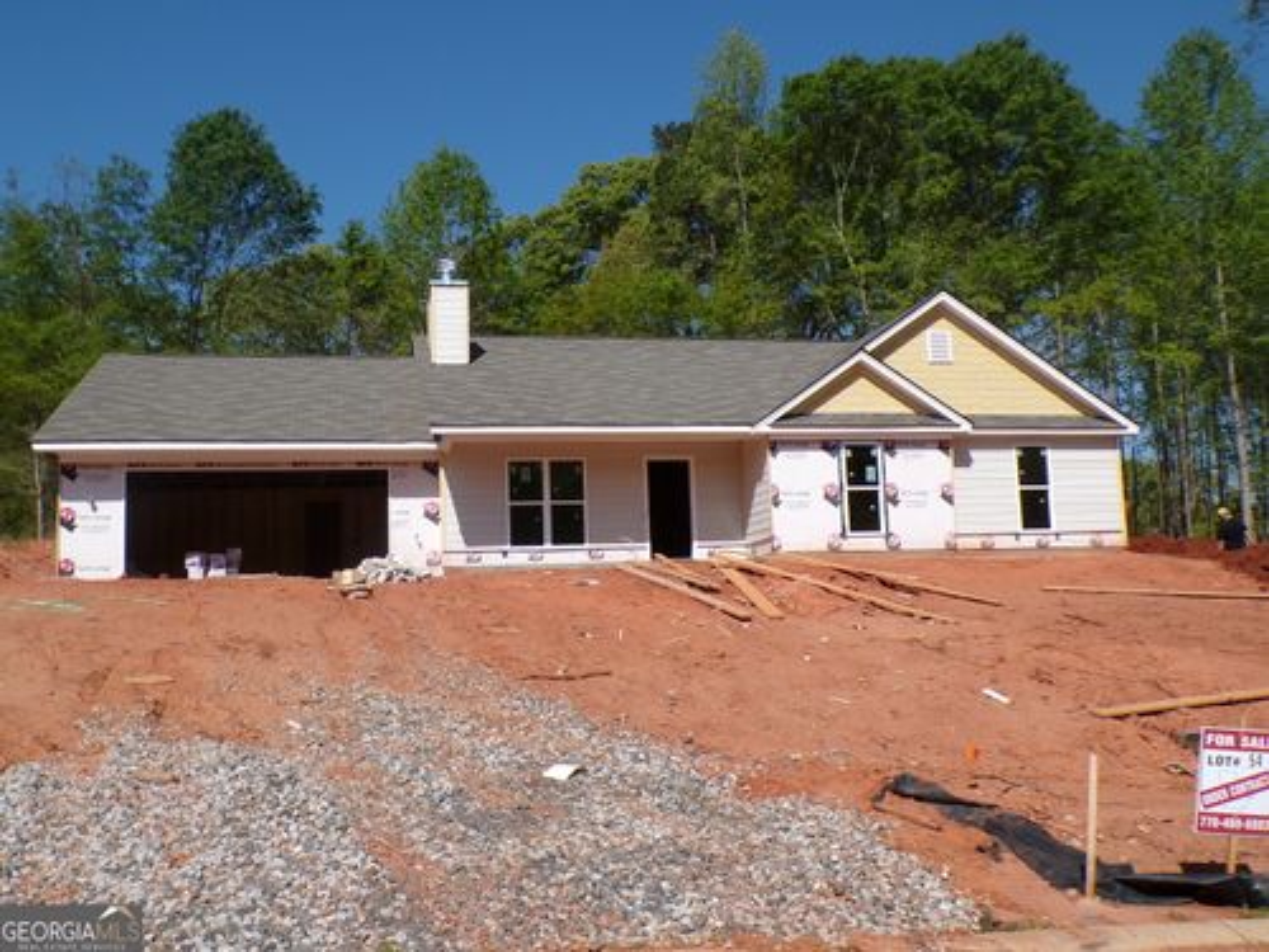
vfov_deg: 44.2
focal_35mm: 32
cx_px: 634
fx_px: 1173
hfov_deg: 56.8
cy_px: 476
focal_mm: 5.8
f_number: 4.8
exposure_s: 1/750
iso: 100
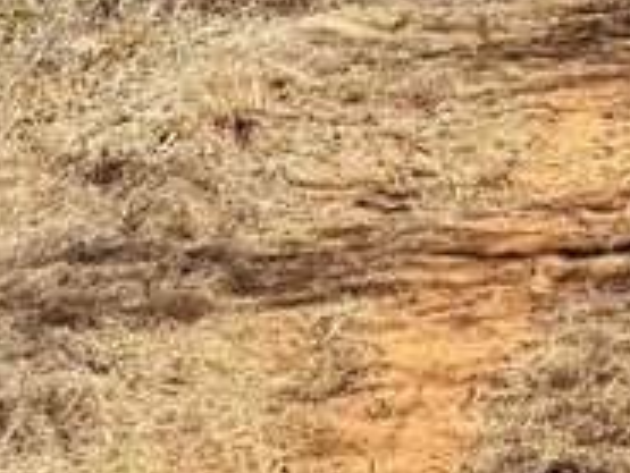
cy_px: -228
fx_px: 2422
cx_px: 940
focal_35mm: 133
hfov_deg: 13.9
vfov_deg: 10.8
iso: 80
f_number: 1.78
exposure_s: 1/3279
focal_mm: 6.76
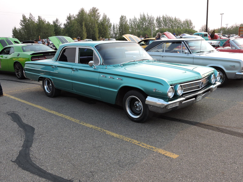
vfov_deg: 42.9
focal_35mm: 33
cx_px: 122
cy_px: 91
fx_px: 232
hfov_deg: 55.4
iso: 100
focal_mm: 5.9
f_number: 3.6
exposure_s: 1/250
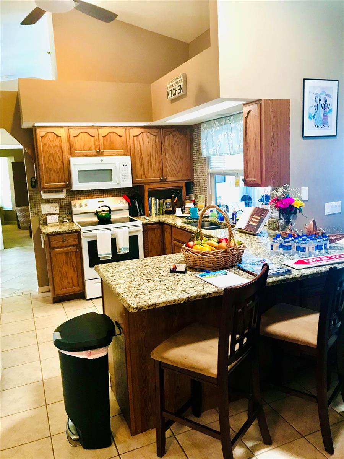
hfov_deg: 49.7
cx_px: 172
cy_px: 230
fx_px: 371
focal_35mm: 28
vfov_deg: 63.4
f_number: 1.8
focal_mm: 3.99
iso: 50
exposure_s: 1/15
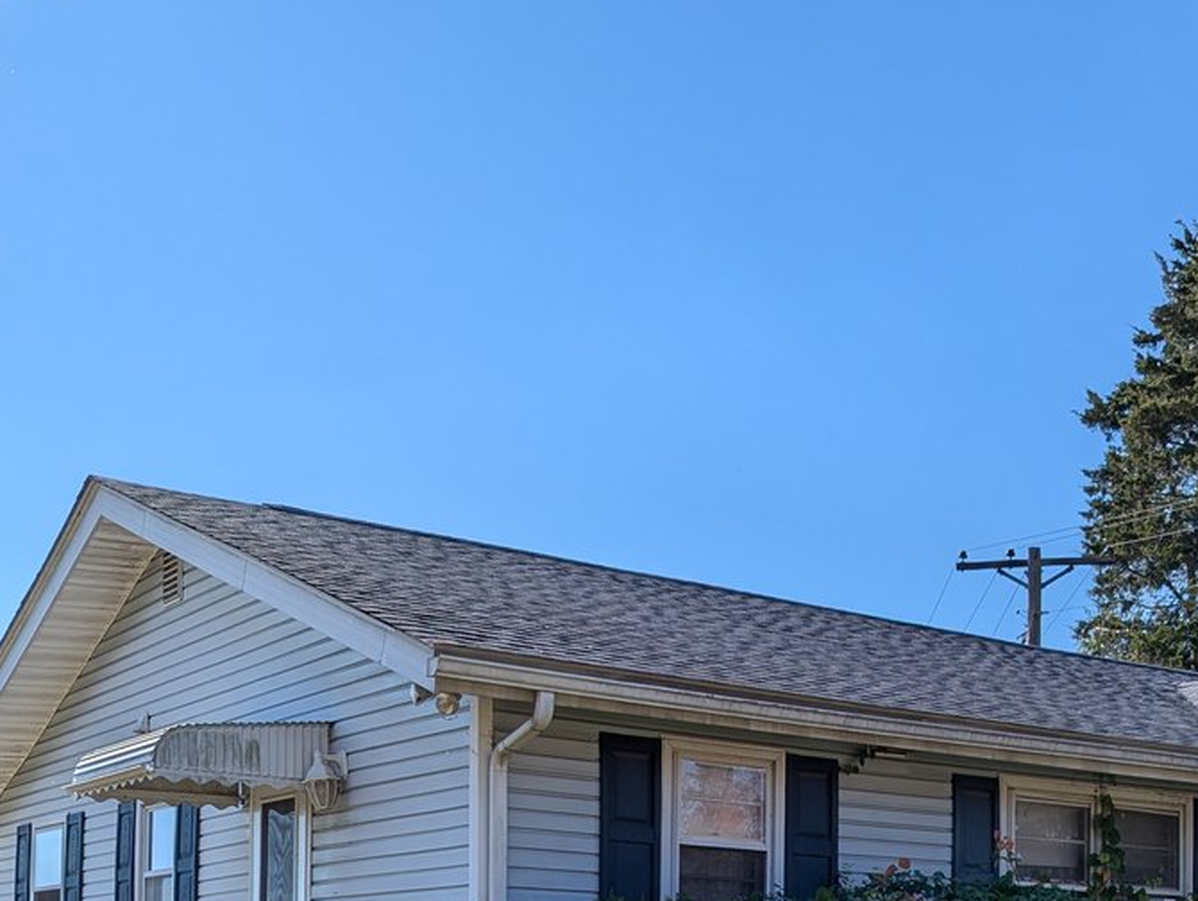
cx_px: 832
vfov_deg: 25.3
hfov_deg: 35.0
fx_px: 1871
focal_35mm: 54
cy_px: 963
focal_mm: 6.81
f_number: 1.85
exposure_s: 1/2762
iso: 48
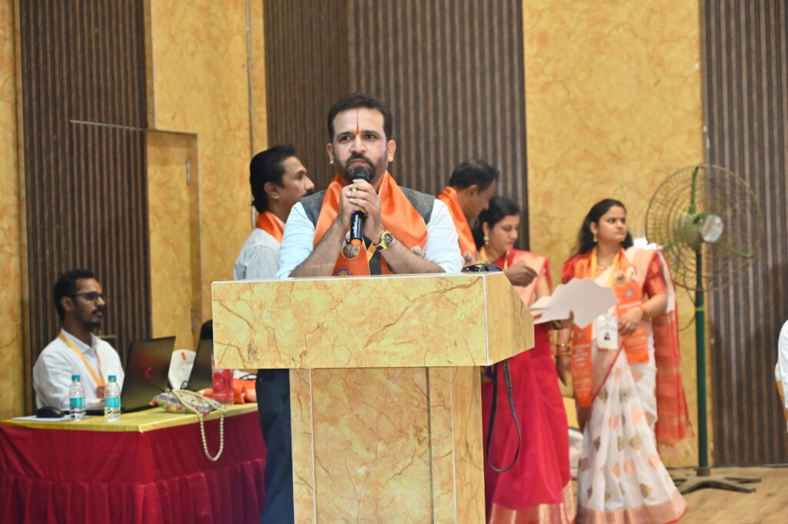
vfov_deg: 19.4
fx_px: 1531
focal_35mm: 70
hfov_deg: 28.9
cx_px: 394
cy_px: 262
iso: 1600
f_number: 5
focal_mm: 70
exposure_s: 1/125
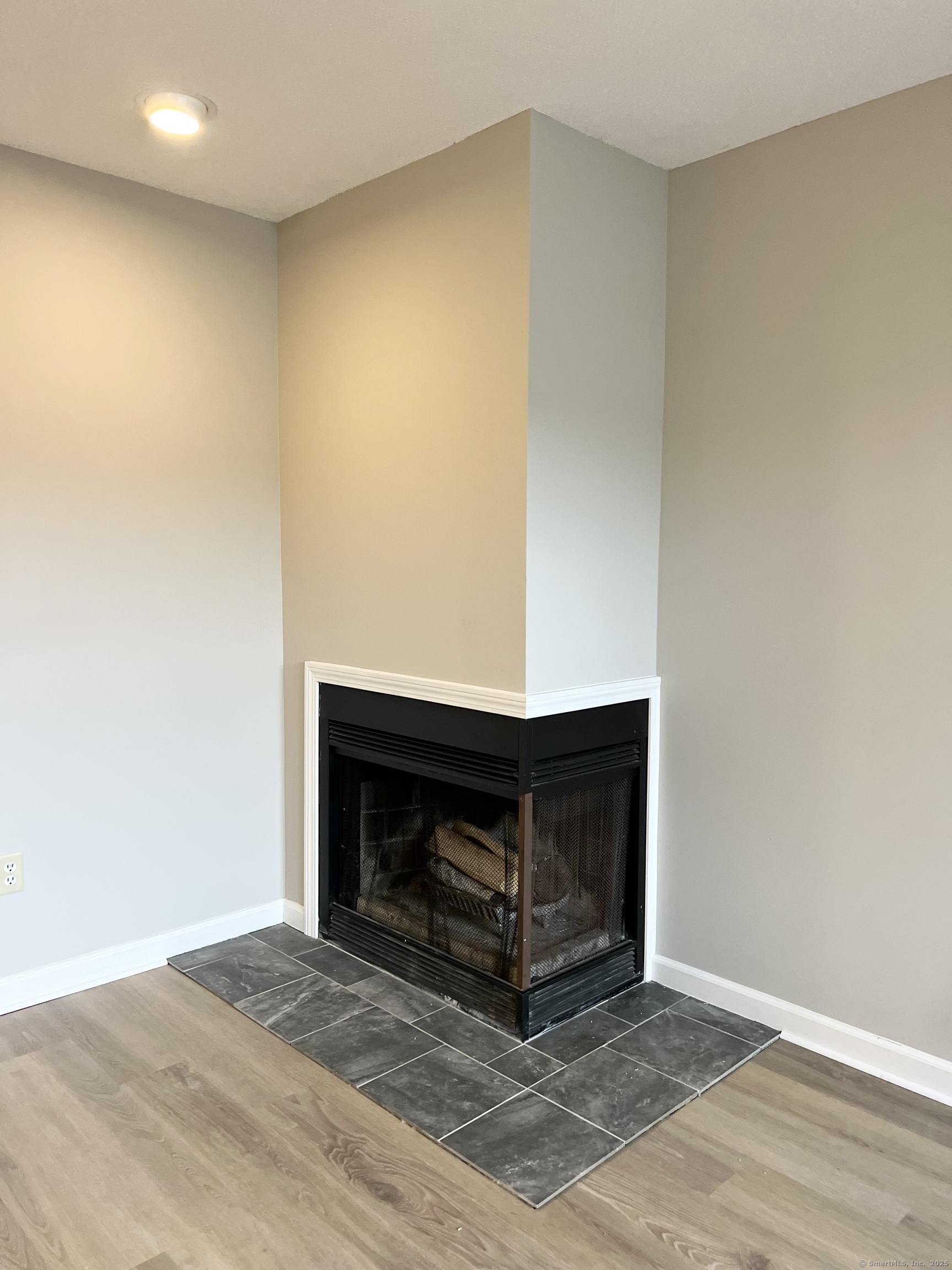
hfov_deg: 53.1
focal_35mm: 26
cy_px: 635
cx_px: 476
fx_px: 953
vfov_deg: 67.3
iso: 320
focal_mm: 5.7
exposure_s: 1/60
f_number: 1.5
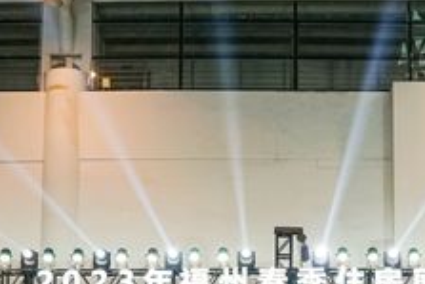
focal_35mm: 86
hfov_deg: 23.5
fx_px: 1016
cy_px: 439
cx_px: 288
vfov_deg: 14.7
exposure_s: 1/100
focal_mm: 24
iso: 800
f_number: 5
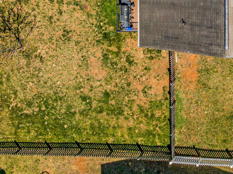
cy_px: -48
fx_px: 491
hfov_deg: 24.6
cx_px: 266
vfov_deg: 18.8
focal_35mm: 73
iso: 100
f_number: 4
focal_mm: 12.29
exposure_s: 1/200
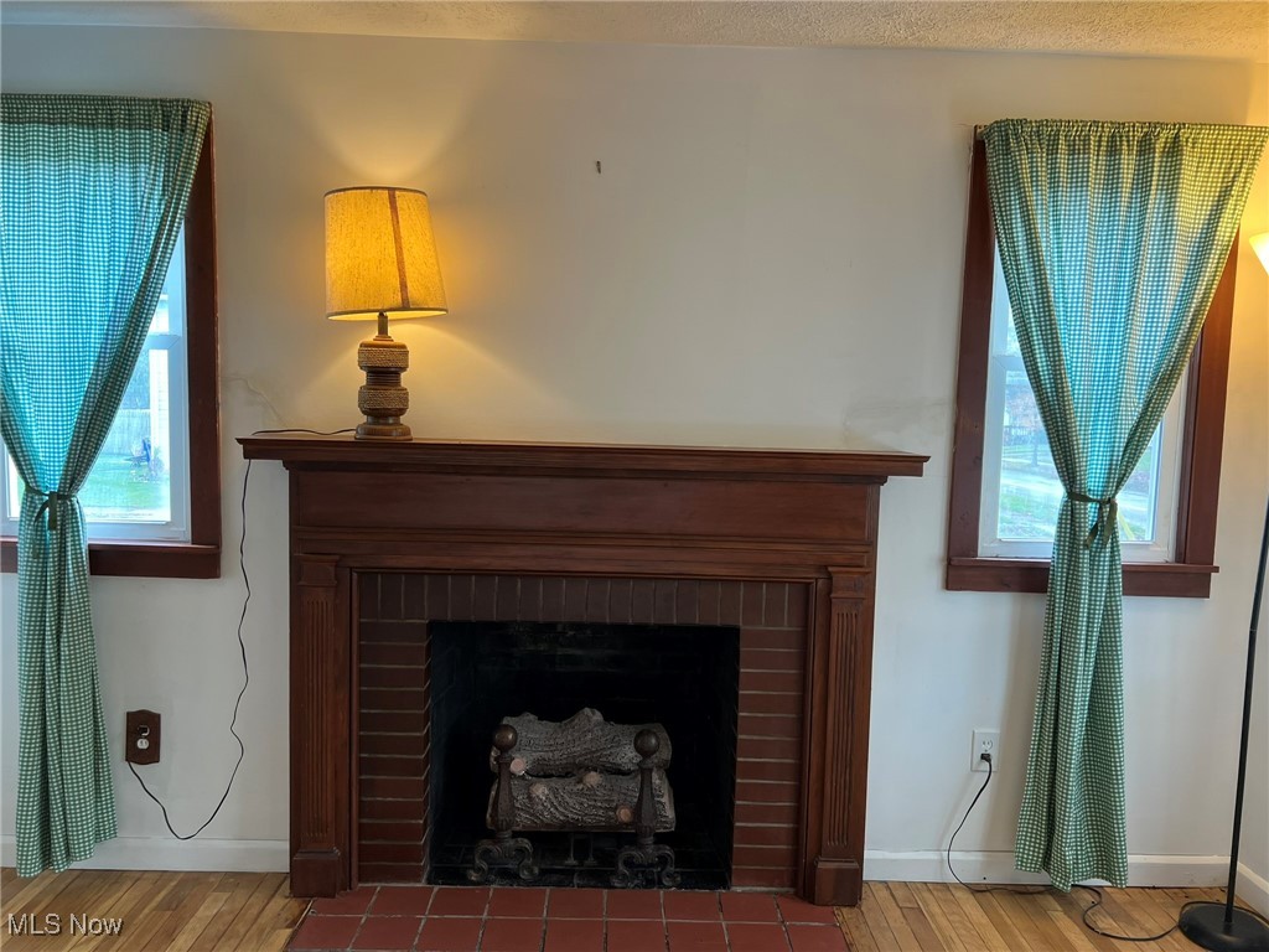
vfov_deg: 53.1
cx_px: 634
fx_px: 953
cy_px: 476
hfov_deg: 67.3
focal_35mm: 26
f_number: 1.5
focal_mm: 5.7
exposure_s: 1/60
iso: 80
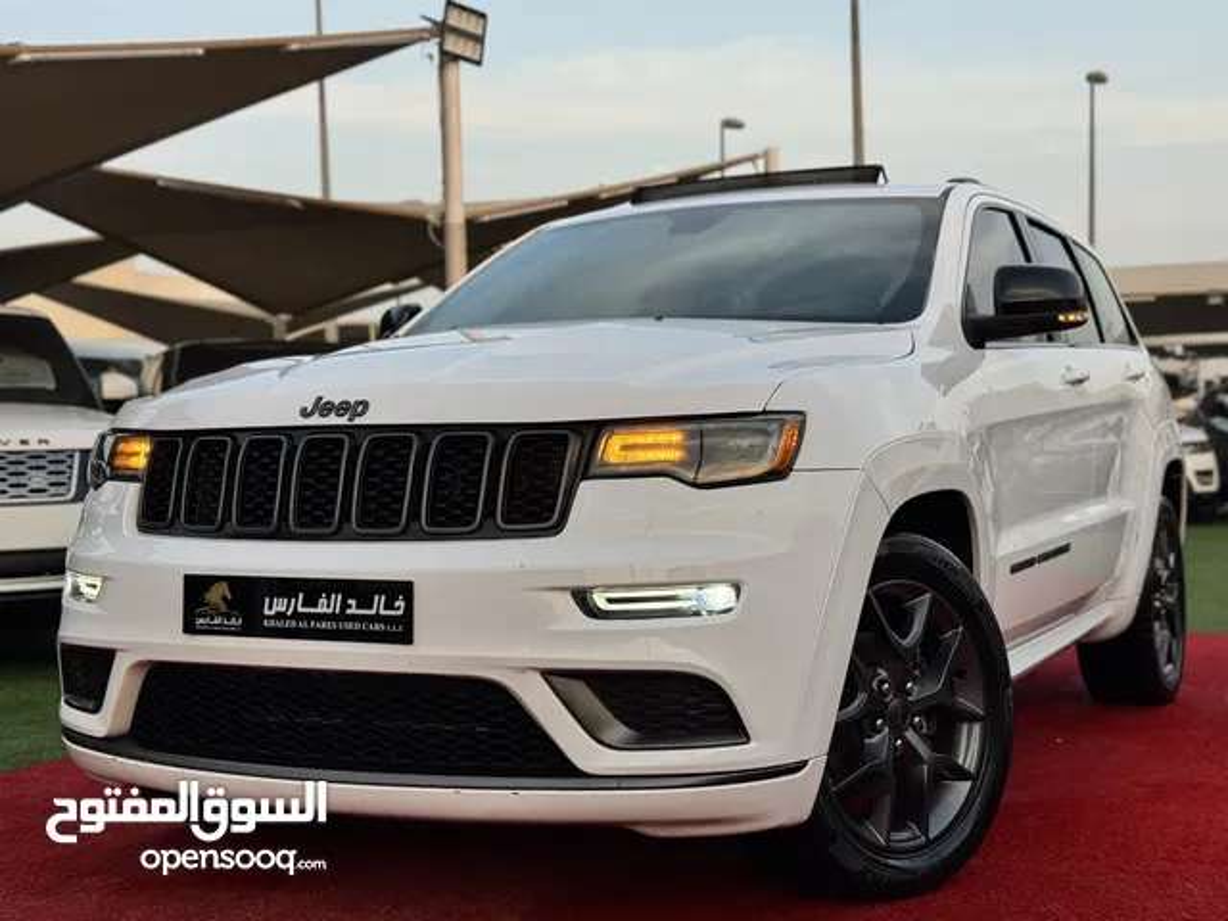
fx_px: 1703
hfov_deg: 39.7
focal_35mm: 48
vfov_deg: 30.3
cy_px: 460
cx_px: 614
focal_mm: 6.76
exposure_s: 1/854
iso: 64
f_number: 1.78
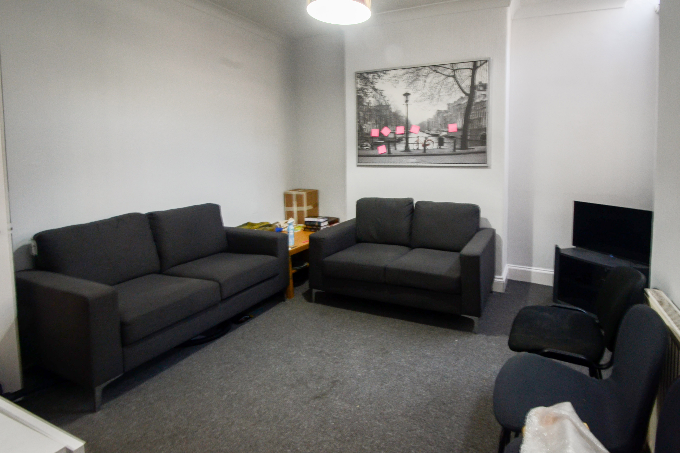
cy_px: 226
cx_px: 340
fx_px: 283
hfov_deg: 100.4
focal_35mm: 15
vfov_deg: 77.3
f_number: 10
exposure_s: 1/6
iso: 400
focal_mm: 10
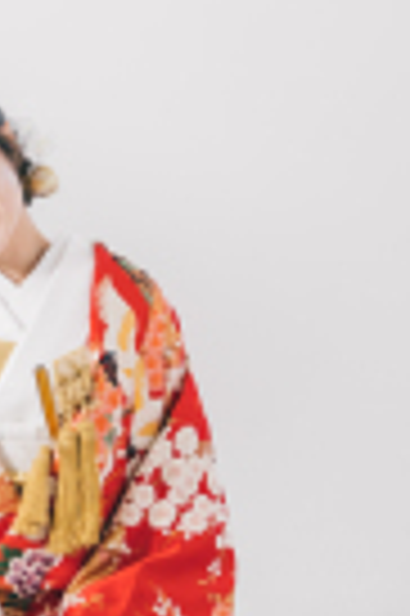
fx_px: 2946
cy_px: 27
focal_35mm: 172
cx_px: -252
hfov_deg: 7.8
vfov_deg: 11.9
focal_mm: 49
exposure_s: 1/160
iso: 1000
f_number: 2.8
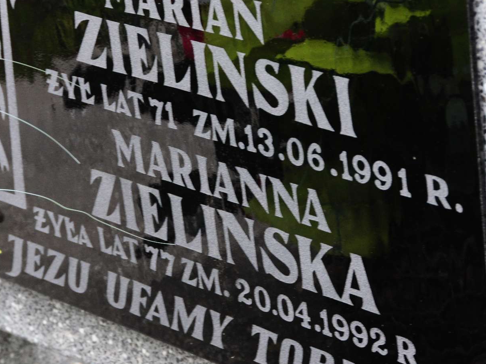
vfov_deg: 9.4
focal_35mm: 158
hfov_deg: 12.5
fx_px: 2218
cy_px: 154
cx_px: 226
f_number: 7.1
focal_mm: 62
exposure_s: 1/125
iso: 640
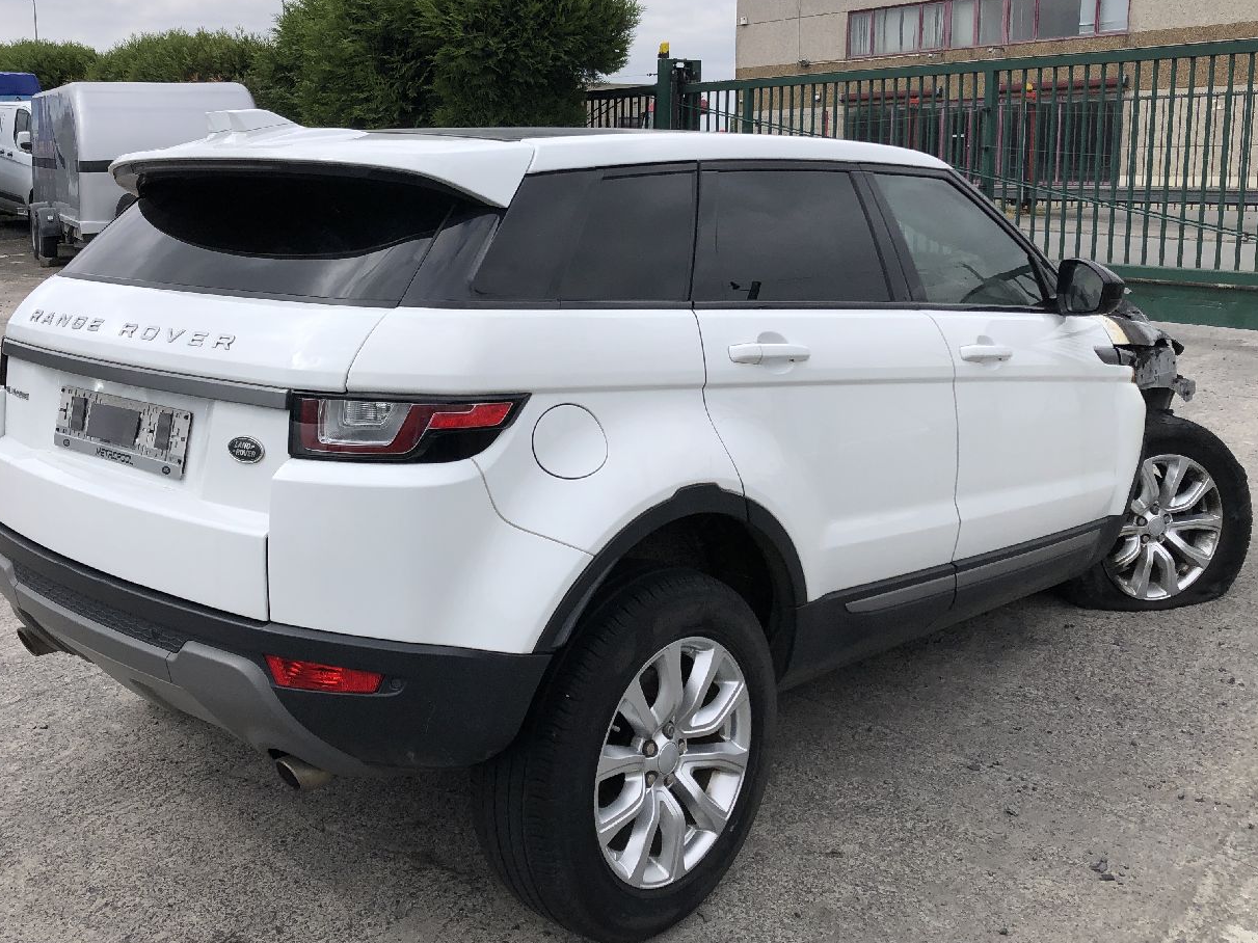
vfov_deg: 38.5
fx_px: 1345
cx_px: 537
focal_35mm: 37
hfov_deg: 50.0
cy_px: 377
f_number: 1.8
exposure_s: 1/2088
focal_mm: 3.99
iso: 20
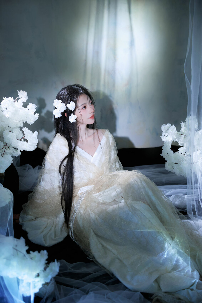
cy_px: 152
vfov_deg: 30.5
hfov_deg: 20.6
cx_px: 101
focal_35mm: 66
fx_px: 555
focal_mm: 65
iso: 1000
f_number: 2.8
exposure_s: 1/200
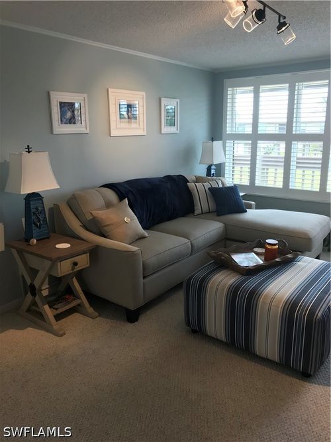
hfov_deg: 49.7
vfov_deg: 63.5
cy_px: 221
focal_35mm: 28
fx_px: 357
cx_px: 166
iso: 32
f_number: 1.8
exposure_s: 1/60
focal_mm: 3.99
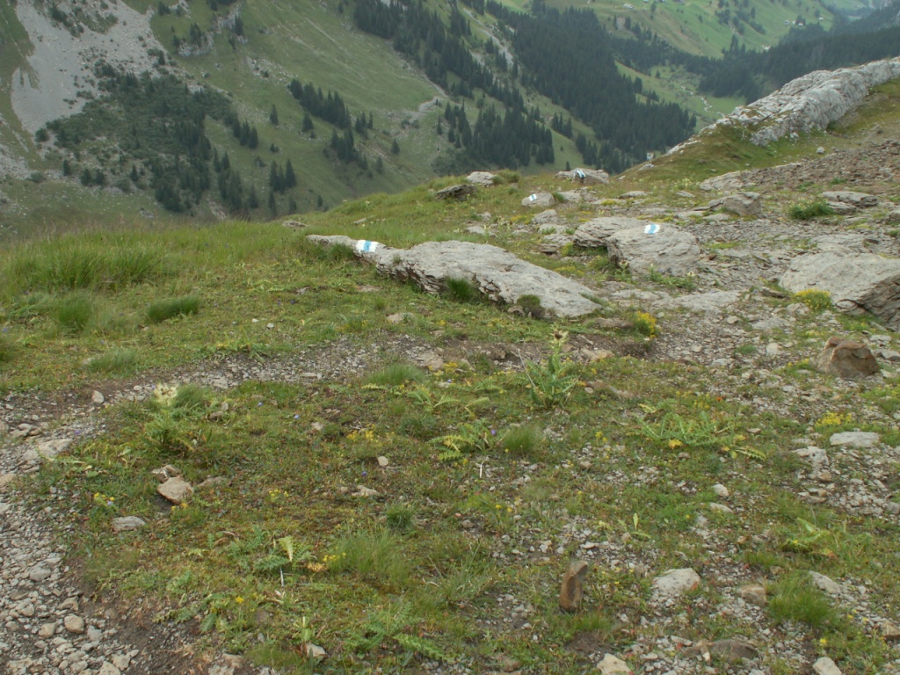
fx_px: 1066
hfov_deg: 45.8
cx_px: 450
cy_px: 338
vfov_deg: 35.1
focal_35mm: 41
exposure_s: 1/80
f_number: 4.5
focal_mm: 6.79
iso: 50
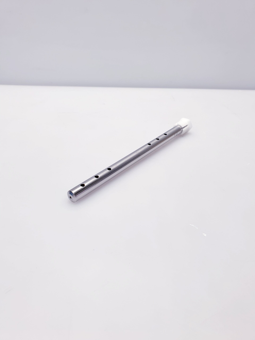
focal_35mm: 26
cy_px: 170
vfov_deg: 67.3
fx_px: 255
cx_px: 128
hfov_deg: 53.1
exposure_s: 1/50
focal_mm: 4.3
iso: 64
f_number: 2.4
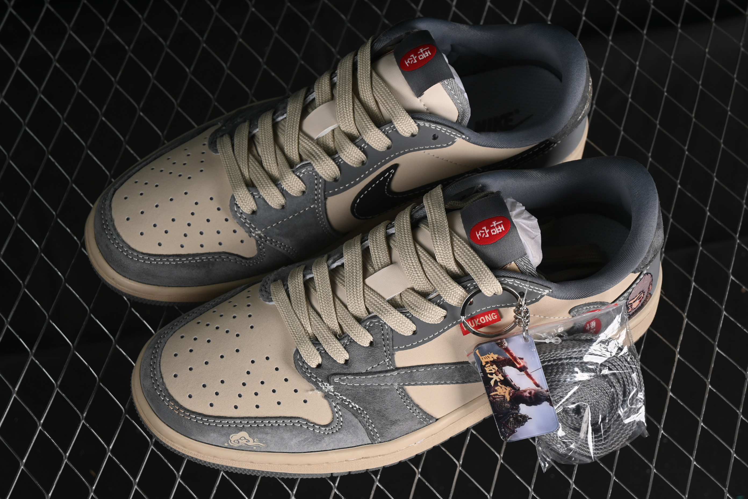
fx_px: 1558
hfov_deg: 27.0
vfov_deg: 18.2
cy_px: 250
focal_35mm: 75
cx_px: 374
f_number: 7.1
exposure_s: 1/80
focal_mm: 50
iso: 160
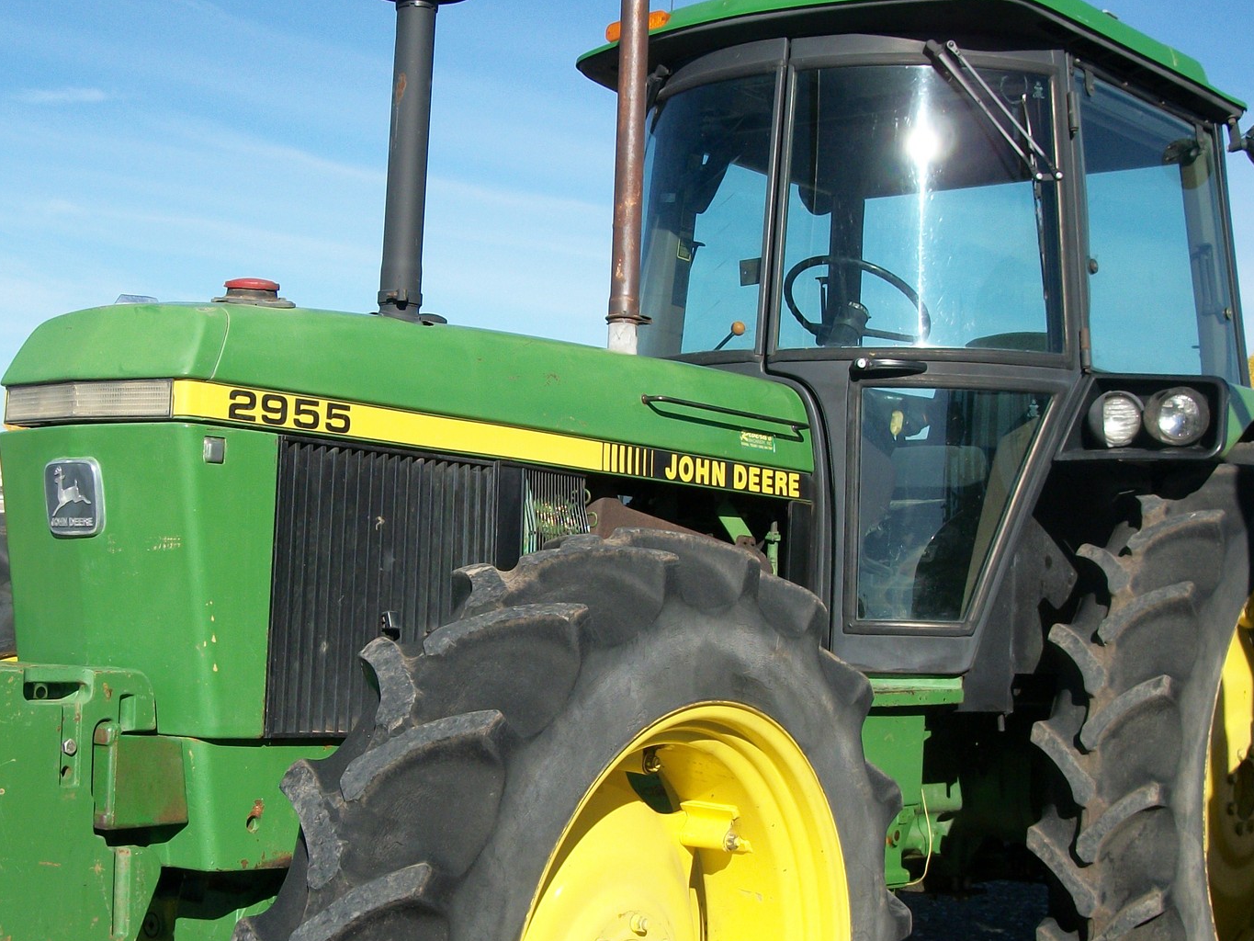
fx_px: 2174
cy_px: 539
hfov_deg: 32.1
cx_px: 494
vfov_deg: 24.4
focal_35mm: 60
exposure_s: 1/160
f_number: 9.9
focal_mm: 7.1
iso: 80
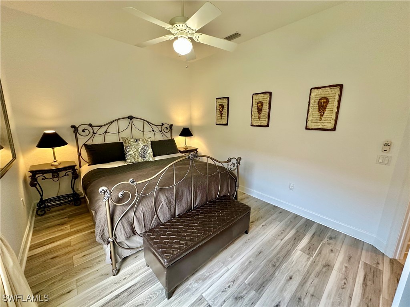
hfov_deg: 102.1
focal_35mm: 14
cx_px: 205
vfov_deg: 85.7
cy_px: 154
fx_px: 166
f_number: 2.2
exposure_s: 1/60
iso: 200
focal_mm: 2.22
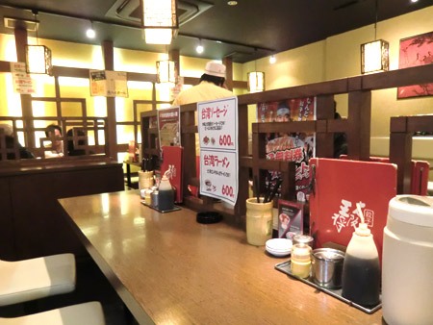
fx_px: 300
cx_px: 216
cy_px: 162
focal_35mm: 24
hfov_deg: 71.6
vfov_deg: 56.9
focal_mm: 4.3
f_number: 3.2
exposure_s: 1/30
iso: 800
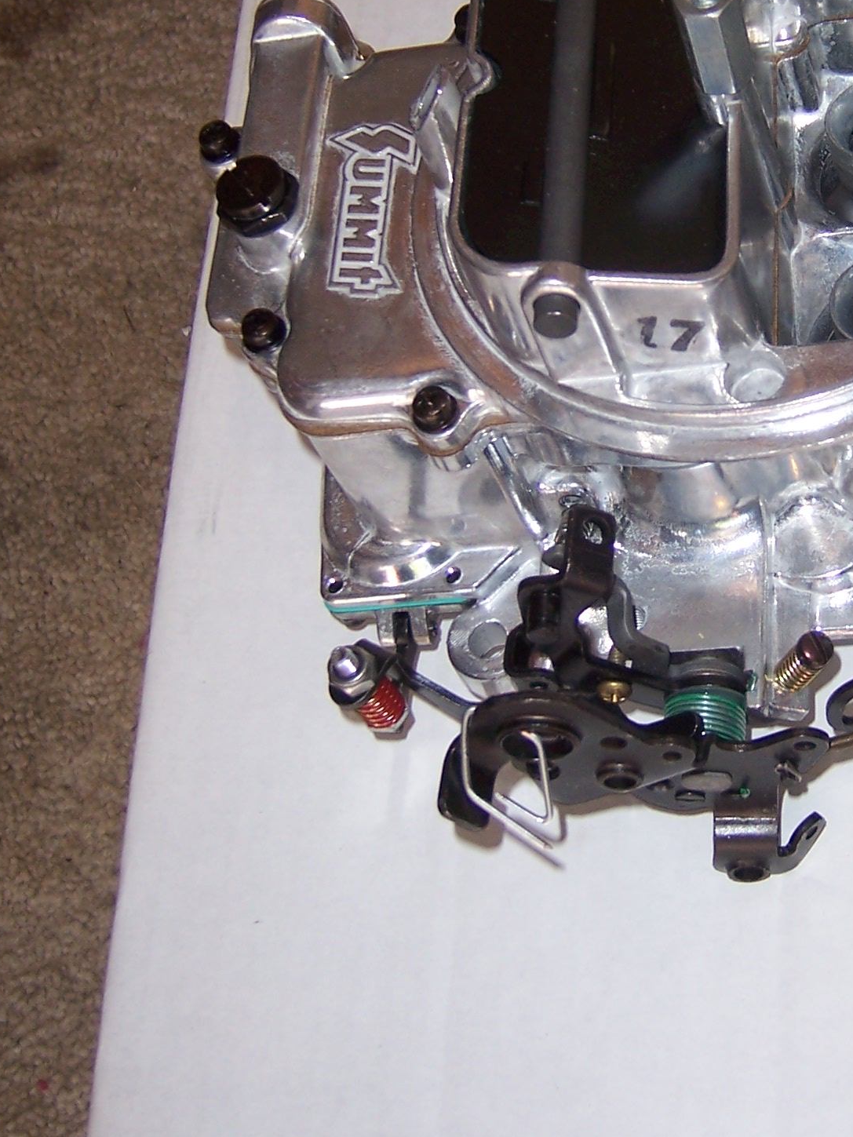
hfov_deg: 22.5
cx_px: 736
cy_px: 423
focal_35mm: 64
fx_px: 2102
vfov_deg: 30.1
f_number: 2.8
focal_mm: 6.2
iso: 80
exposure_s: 1/60
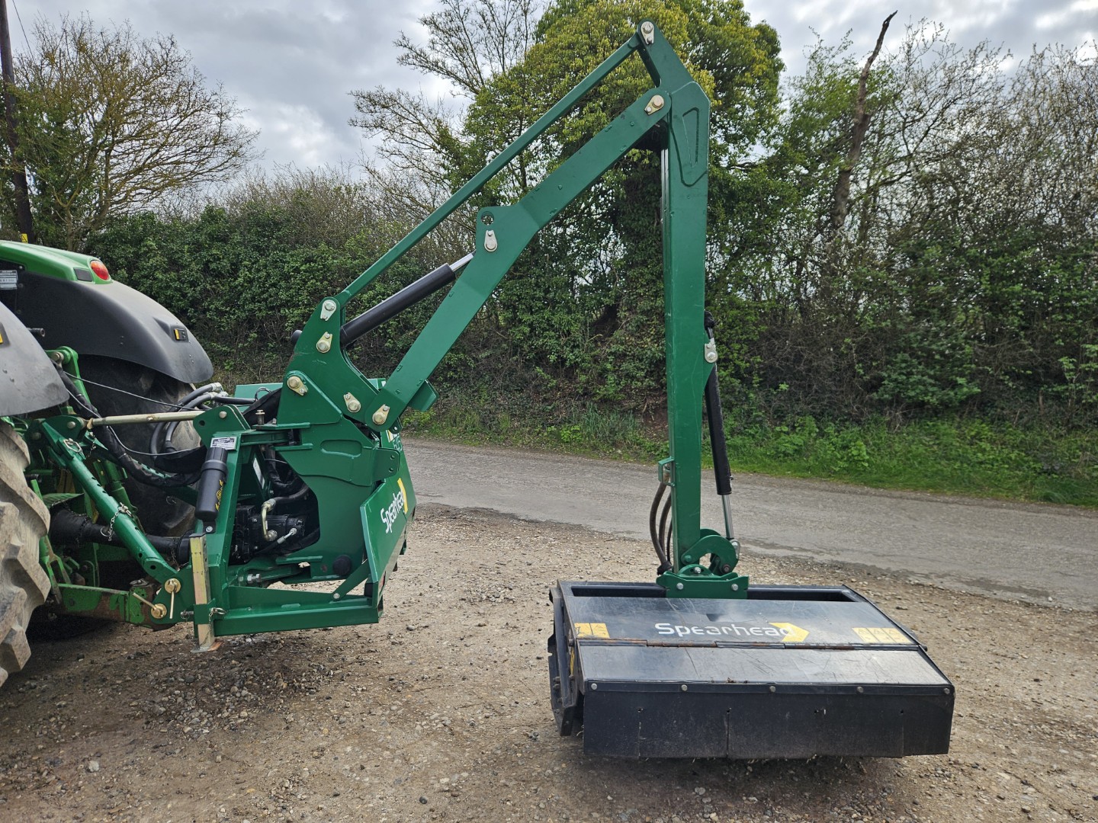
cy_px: 412
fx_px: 730
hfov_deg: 73.9
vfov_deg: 58.9
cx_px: 549
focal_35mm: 23
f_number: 1.8
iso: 25
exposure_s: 1/1157
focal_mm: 5.4
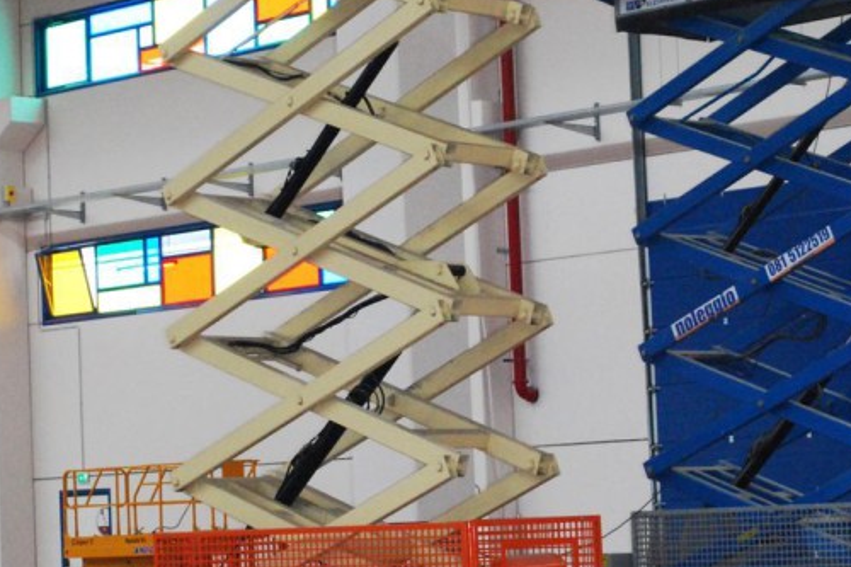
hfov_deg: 16.7
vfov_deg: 11.1
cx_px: 476
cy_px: 261
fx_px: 2906
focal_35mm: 123
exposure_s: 1/60
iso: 1600
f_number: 5.3
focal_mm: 40
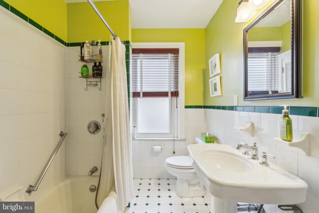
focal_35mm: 16
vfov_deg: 73.7
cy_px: 106
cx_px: 160
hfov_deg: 96.7
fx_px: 142
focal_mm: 16
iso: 640
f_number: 5.6
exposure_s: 1/100
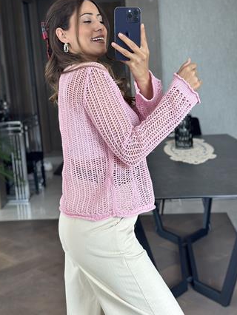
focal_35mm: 57
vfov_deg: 33.7
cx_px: 107
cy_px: 129
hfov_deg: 25.7
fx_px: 520
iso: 125
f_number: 1.78
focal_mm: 6.86
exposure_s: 1/150
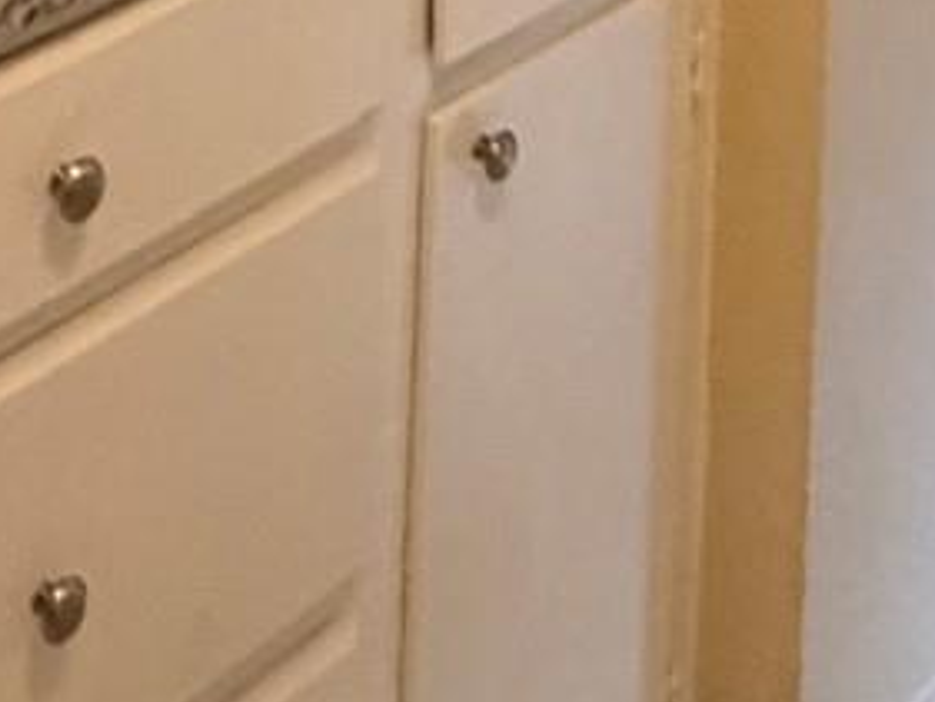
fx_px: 2756
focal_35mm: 102
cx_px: 299
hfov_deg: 19.2
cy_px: -1294
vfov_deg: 10.8
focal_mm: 2.22
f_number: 2.2
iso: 250
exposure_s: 1/60
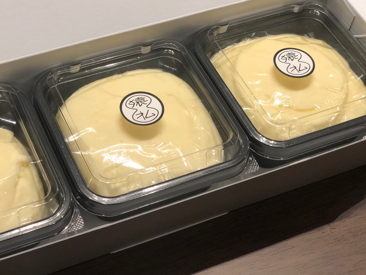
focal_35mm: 75
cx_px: 132
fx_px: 793
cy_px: 102
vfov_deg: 19.6
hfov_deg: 25.9
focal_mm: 6
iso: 80
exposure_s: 1/60
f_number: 2.4
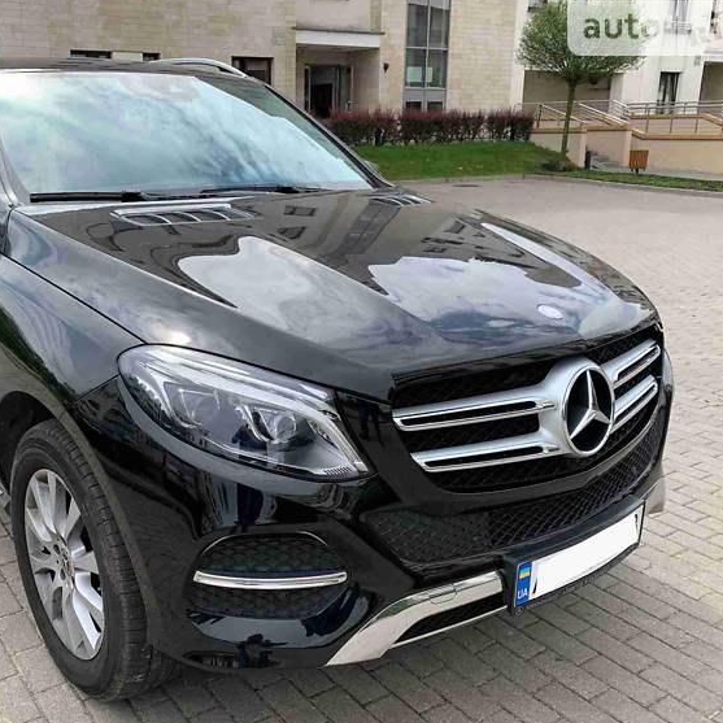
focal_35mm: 33
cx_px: 254
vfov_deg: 49.7
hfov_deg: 49.1
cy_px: 374
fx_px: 780
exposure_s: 1/1299
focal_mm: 4.2
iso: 25
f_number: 1.8
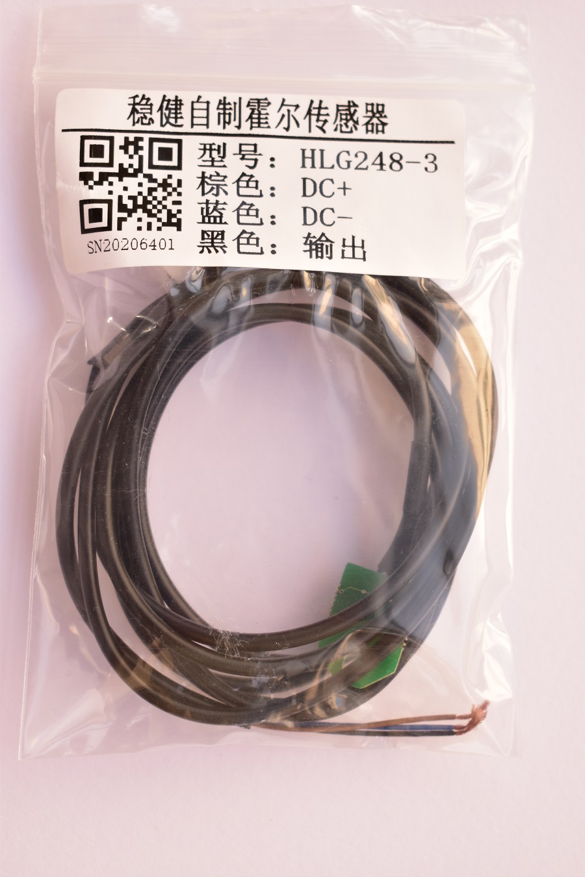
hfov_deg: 22.6
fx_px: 1462
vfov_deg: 33.4
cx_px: 292
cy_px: 438
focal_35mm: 60
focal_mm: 40
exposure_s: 1/60
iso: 220
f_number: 5
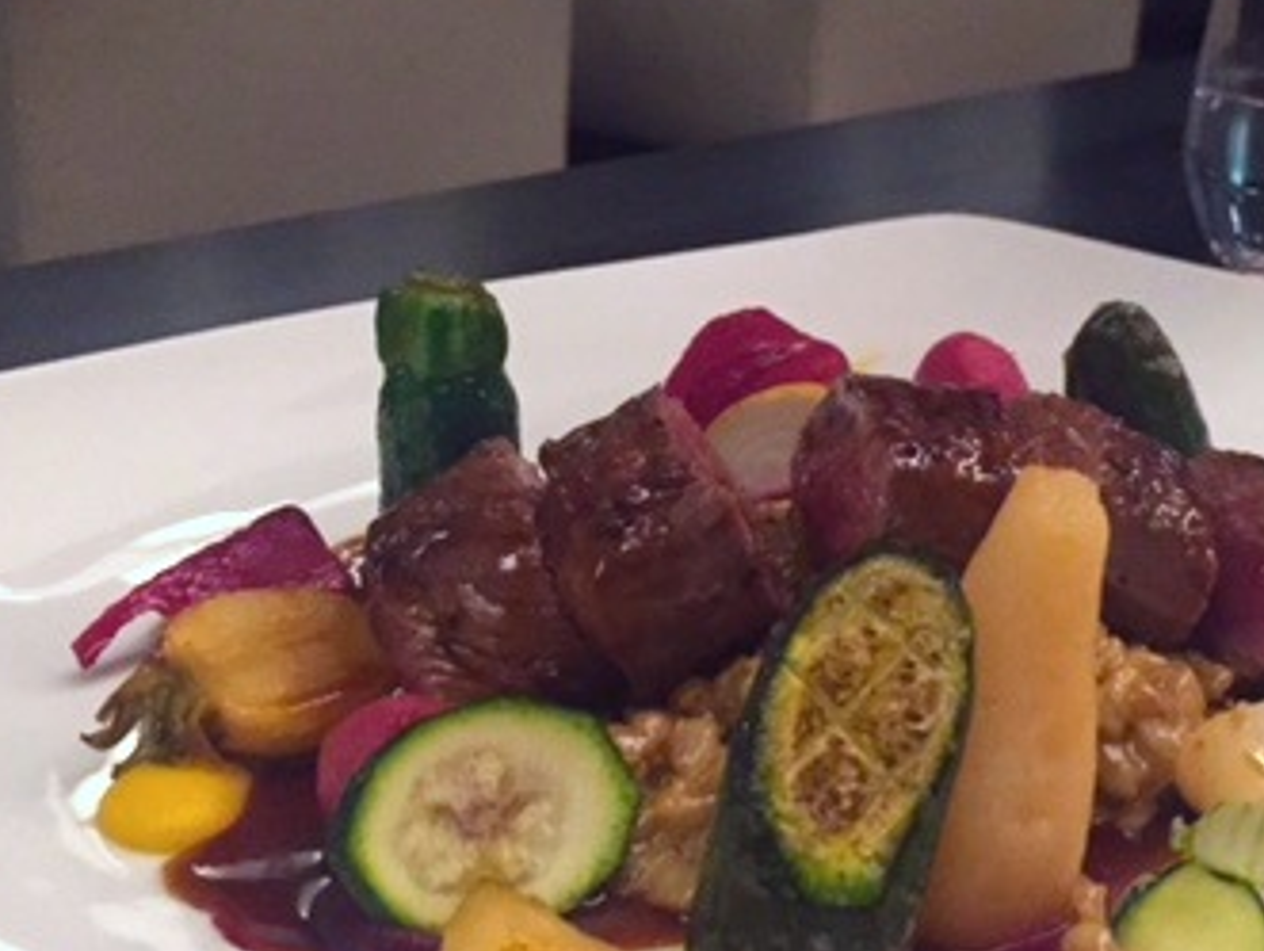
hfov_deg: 34.3
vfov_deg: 26.1
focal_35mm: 56
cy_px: 374
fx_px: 2047
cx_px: 684
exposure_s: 1/15
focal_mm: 4.15
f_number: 2.2
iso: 320
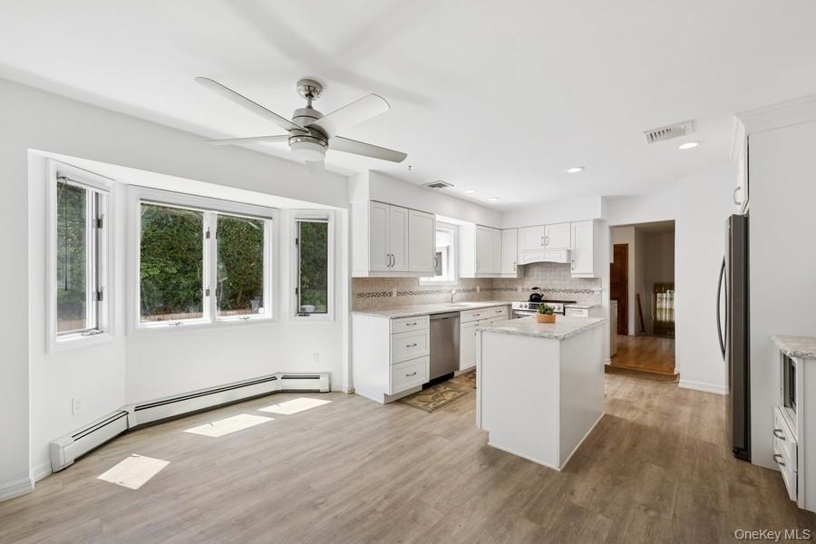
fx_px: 317
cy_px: 272
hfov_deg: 104.3
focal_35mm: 14
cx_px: 408
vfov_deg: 81.2
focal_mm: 14
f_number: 8
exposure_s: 1/500
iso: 400
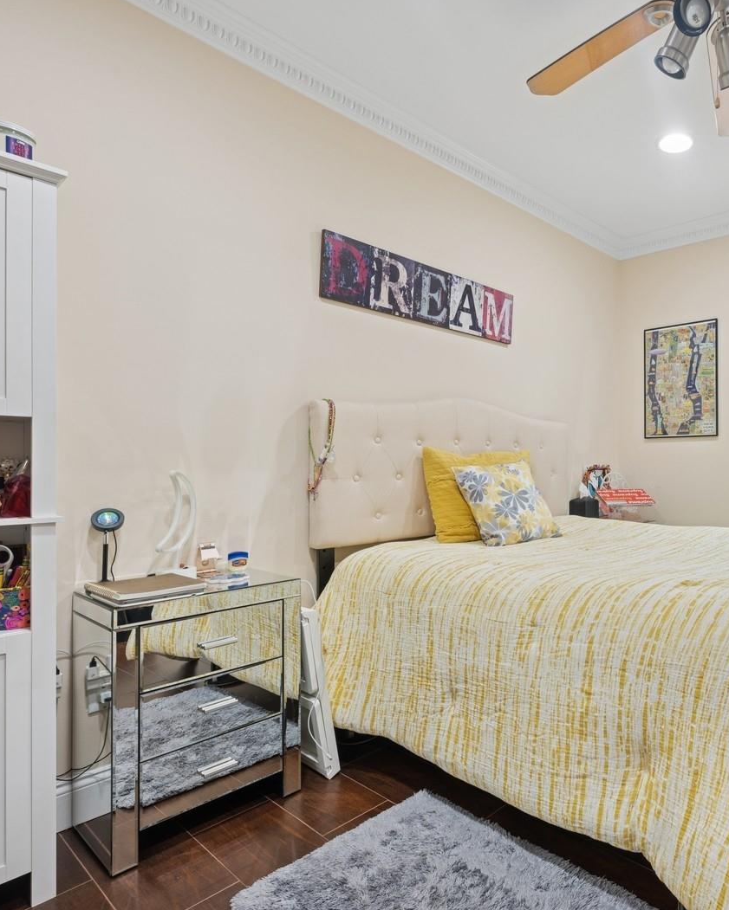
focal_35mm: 20
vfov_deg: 80.4
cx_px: 613
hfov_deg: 60.8
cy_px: 458
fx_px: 539
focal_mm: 14
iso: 100
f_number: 11
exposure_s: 1/3
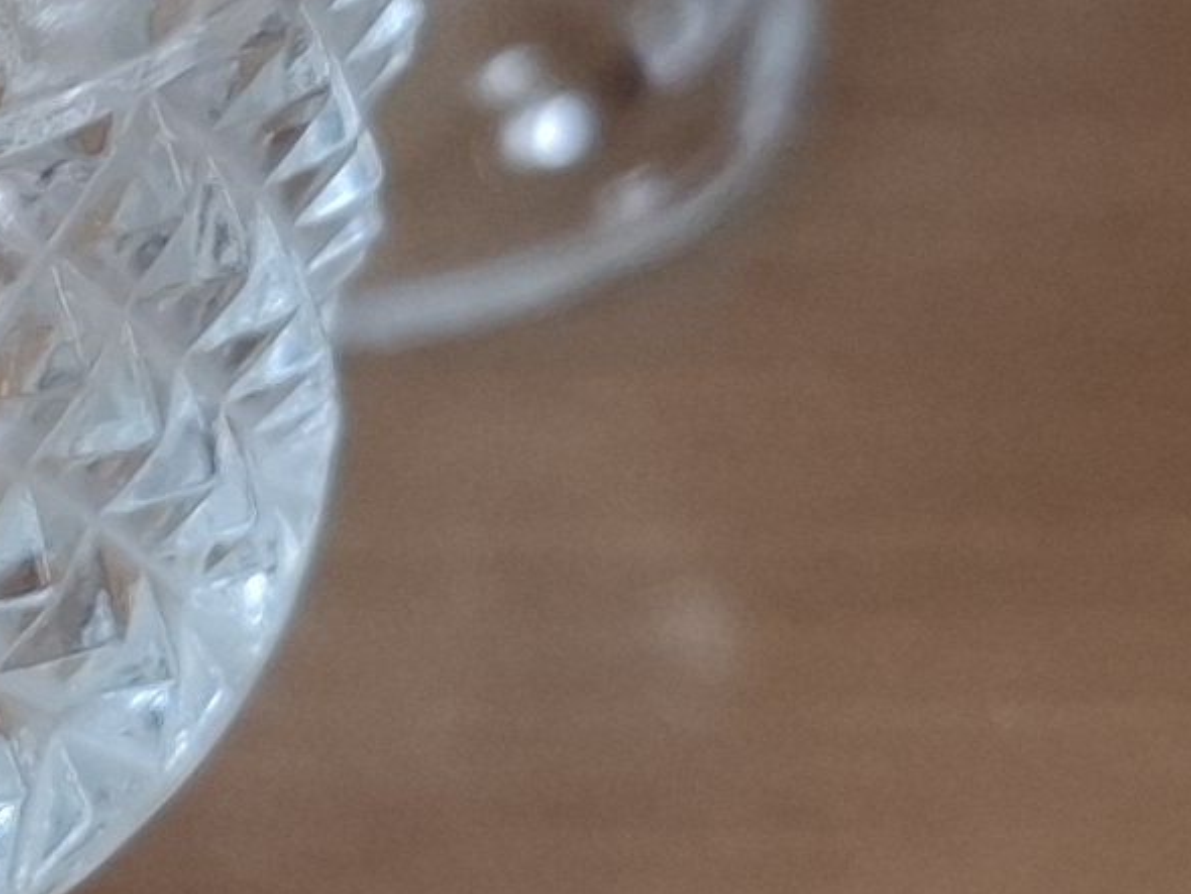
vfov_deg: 9.3
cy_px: 406
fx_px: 5473
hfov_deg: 11.4
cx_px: -1013
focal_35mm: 159
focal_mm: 5.54
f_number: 1.8
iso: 400
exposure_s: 1/25
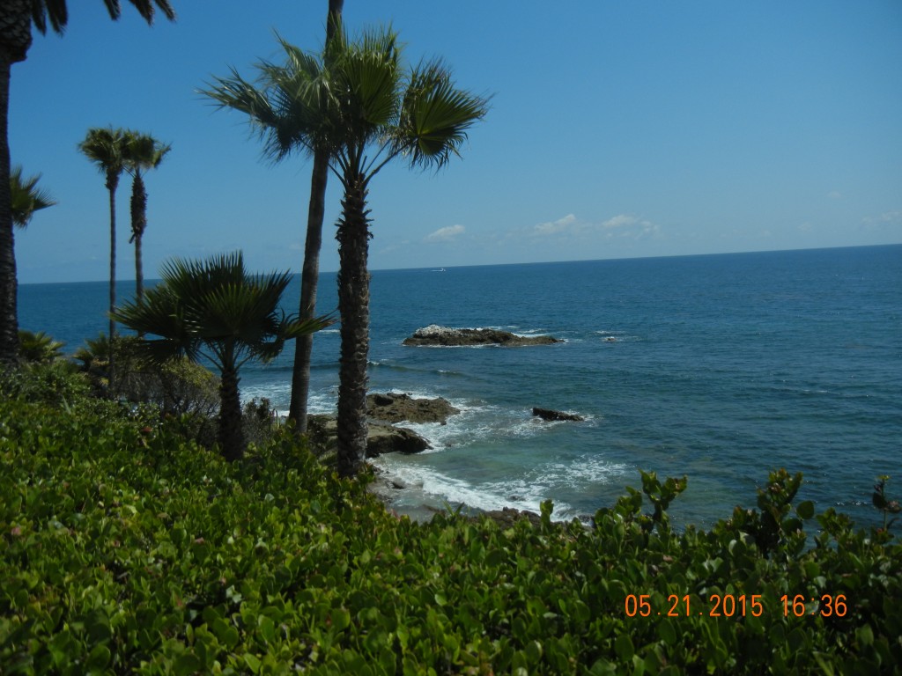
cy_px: 338
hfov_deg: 60.0
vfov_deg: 46.8
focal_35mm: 30
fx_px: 782
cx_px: 451
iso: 160
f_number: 7
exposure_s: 1/973
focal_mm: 5.4
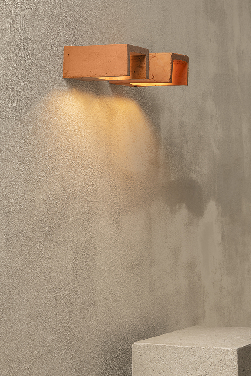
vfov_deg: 16.4
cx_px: 126
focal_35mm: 125
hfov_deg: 11.0
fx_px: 1307
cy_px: 188
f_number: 11
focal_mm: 125
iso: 100
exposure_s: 1/13
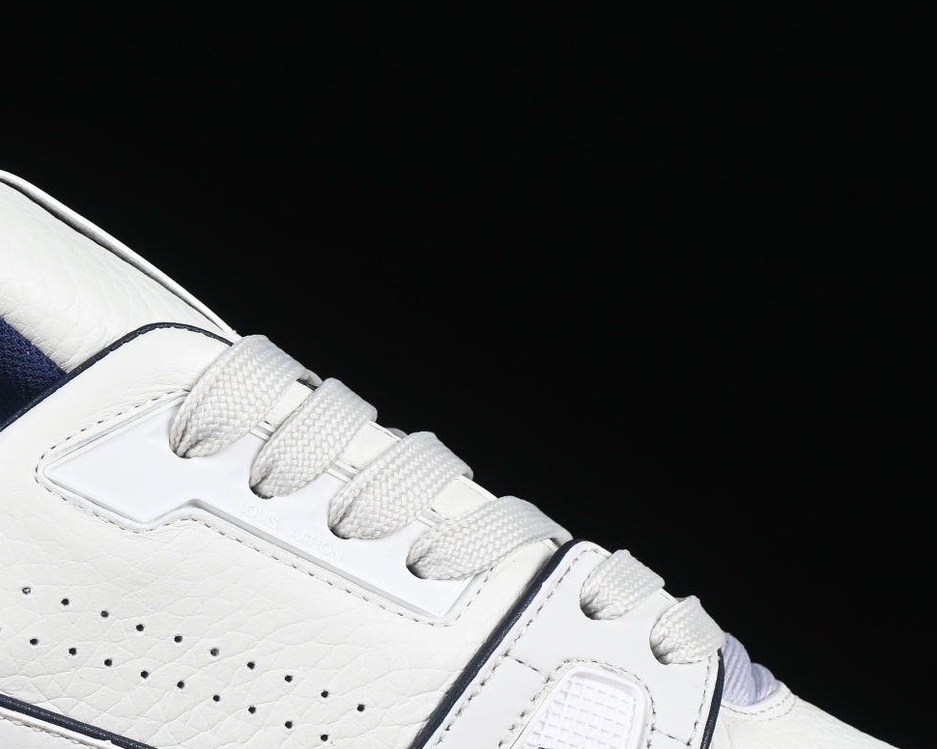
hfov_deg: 9.6
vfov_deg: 7.6
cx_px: 329
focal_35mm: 202
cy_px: 643
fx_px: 5602
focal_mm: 50
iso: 160
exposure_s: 1/80
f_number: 8
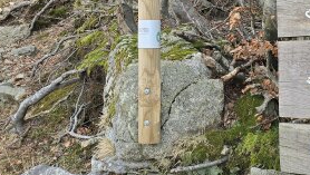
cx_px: 233
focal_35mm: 72
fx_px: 592
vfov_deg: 16.6
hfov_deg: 28.9
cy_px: 27
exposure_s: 1/188
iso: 12
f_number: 1.7
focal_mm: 6.3
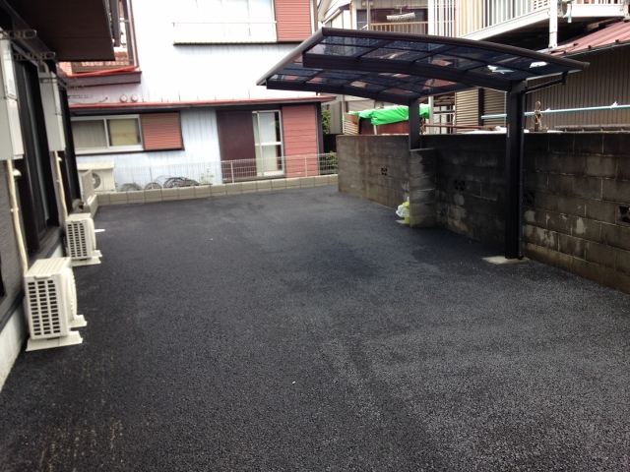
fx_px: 601
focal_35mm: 33
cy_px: 236
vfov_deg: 42.9
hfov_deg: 55.4
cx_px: 315
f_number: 2.4
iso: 50
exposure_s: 1/293
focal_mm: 4.12
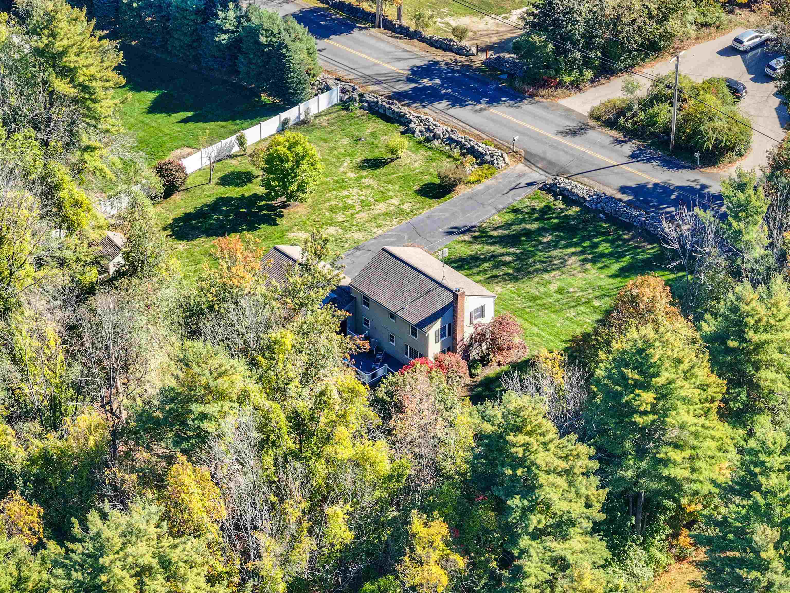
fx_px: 3788
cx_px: 395
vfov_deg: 8.9
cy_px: 296
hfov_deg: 11.9
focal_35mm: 166
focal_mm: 30.71
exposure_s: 1/200
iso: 100
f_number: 3.4
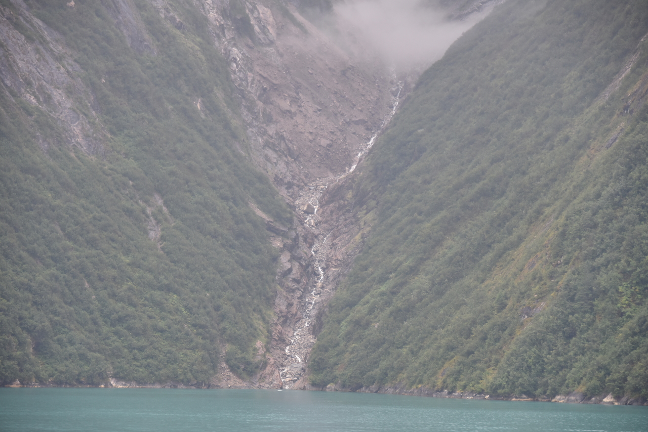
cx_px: 324
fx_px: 2430
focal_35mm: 135
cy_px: 216
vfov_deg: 10.2
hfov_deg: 15.2
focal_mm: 135
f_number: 5.6
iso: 1100
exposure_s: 1/320
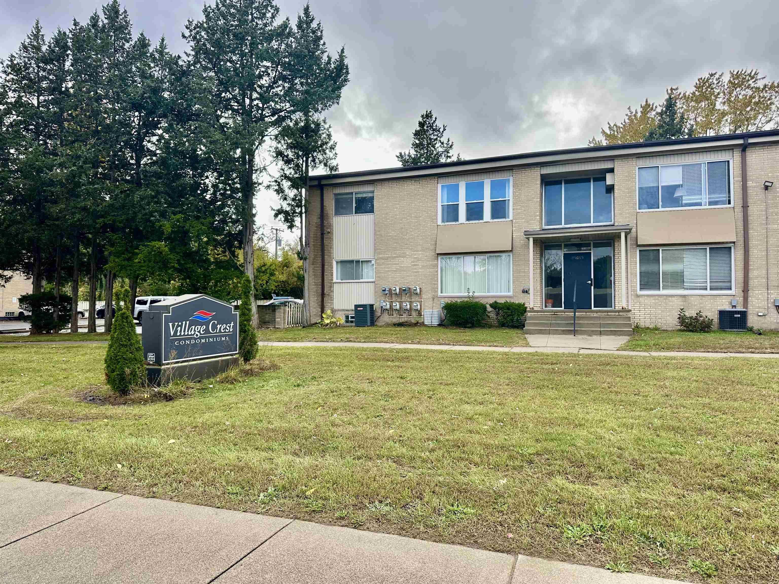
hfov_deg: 71.6
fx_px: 540
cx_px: 390
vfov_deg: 56.8
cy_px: 292
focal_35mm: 24
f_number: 1.78
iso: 80
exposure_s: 1/1433
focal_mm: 6.86
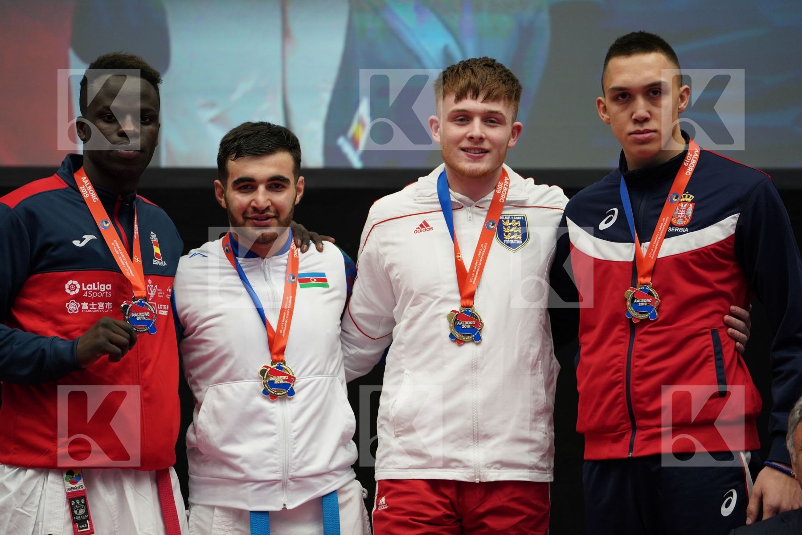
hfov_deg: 10.9
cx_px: 401
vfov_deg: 7.3
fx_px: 4210
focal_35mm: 189
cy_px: 268
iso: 1250
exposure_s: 1/500
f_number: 2.8
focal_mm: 189
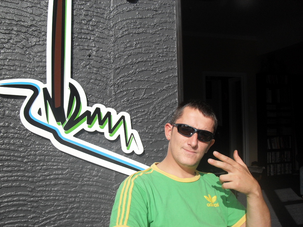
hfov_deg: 50.1
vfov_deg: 38.7
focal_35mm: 37
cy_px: 114
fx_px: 324
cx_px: 152
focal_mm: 6.3
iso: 80
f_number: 8.9
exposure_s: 1/125
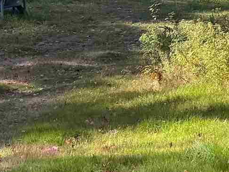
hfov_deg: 12.3
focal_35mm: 151
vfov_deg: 9.2
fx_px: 999
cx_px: 365
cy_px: -183
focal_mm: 6.76
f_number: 1.78
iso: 80
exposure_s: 1/2710
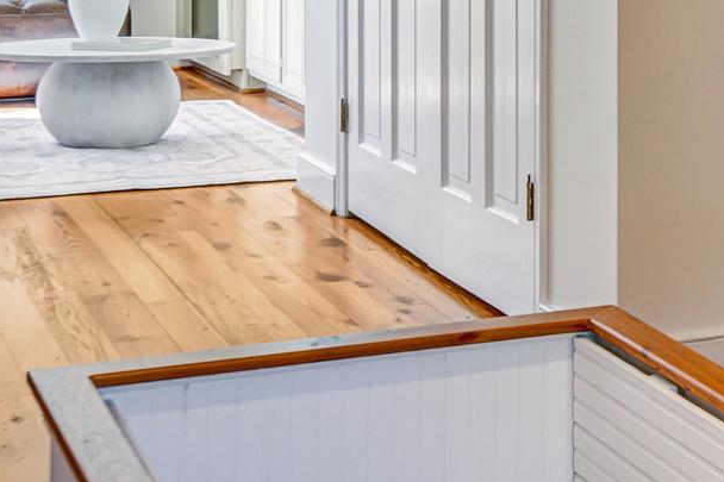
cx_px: 663
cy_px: -216
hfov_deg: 19.8
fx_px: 2031
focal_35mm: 101
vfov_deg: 12.9
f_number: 8
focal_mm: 30
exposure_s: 1/20
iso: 640
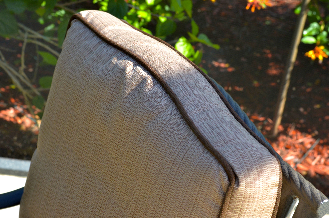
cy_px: 109
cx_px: 164
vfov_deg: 13.0
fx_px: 958
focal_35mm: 105
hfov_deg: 19.5
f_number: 10
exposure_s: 1/50
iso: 200
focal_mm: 70
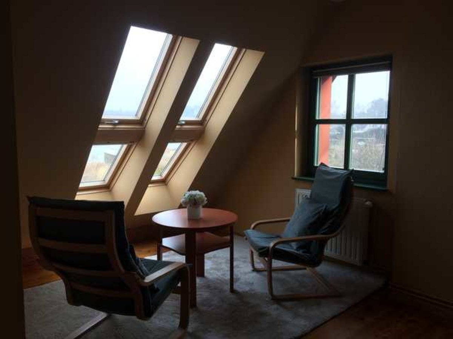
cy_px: 170
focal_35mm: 29
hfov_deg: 61.7
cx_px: 226
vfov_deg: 48.2
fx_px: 380
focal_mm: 4.15
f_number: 2.2
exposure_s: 1/108
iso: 32
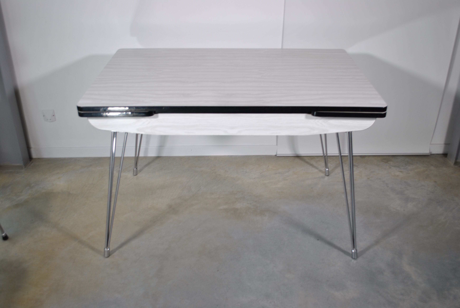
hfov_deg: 53.1
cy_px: 154
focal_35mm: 36
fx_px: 461
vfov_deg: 37.0
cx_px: 230
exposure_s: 1/20
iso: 100
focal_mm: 24
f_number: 4
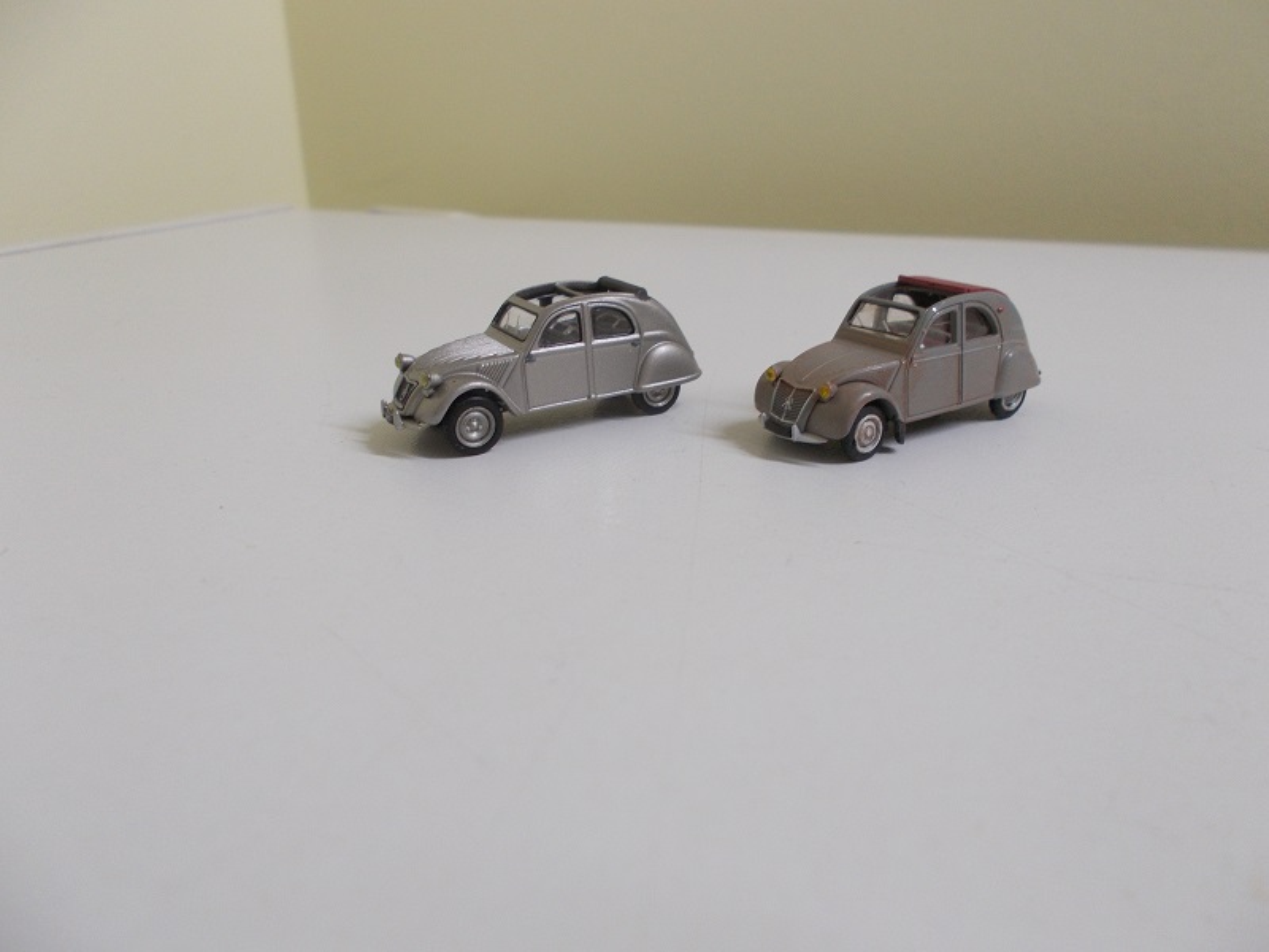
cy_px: 476
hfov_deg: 67.3
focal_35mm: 26
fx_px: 953
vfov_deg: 53.1
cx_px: 634
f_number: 3.2
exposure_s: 1/25
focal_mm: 4.6
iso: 140
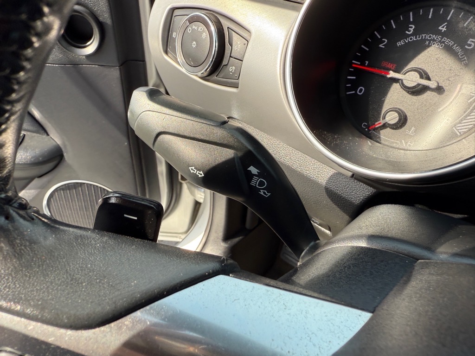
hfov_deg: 71.6
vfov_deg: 56.8
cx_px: 238
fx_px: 329
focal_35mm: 24
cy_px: 178
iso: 40
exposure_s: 1/267
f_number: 2.2
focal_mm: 2.22
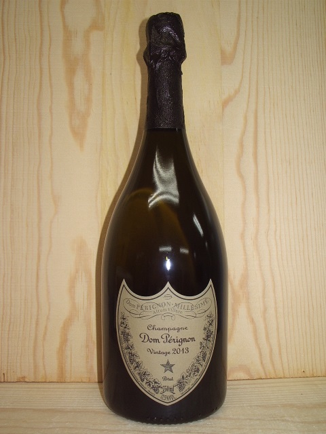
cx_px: 163
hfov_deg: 37.7
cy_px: 217
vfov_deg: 49.0
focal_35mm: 38
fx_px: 477
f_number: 4.3
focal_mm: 5.8
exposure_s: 1/40
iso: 50
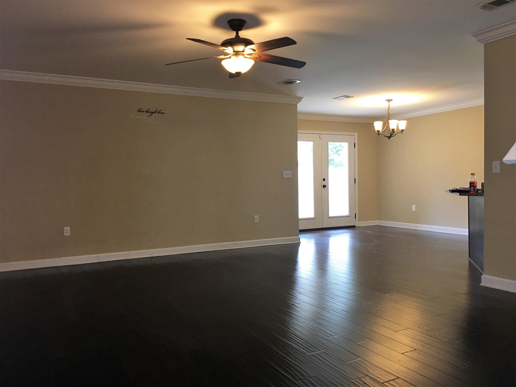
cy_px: 194
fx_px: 432
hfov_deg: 61.7
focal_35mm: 29
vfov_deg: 48.2
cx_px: 258
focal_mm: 4.15
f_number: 2.2
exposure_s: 1/15
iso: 32
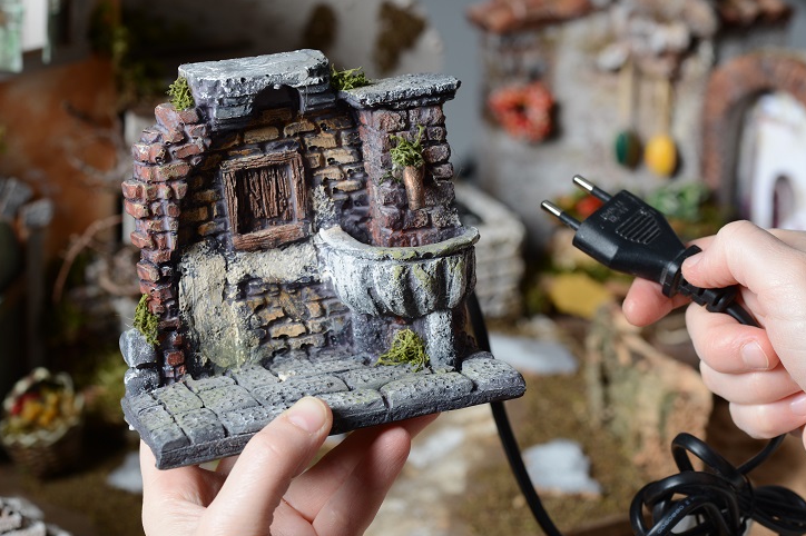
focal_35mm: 116
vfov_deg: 11.8
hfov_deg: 17.6
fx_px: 2596
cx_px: 383
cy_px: 254
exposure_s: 1/125
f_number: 9
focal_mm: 105
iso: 200
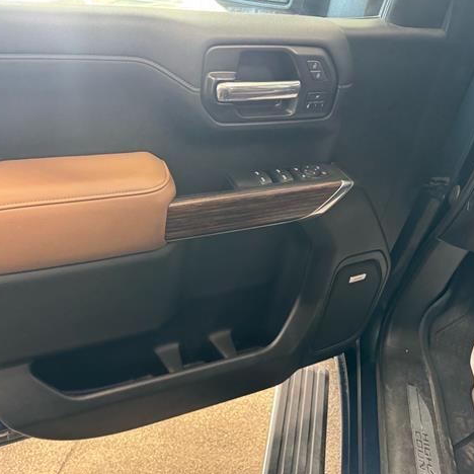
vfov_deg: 55.6
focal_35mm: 29
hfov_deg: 54.8
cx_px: 169
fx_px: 449
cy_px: 234
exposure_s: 1/60
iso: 640
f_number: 1.78
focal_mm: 6.76
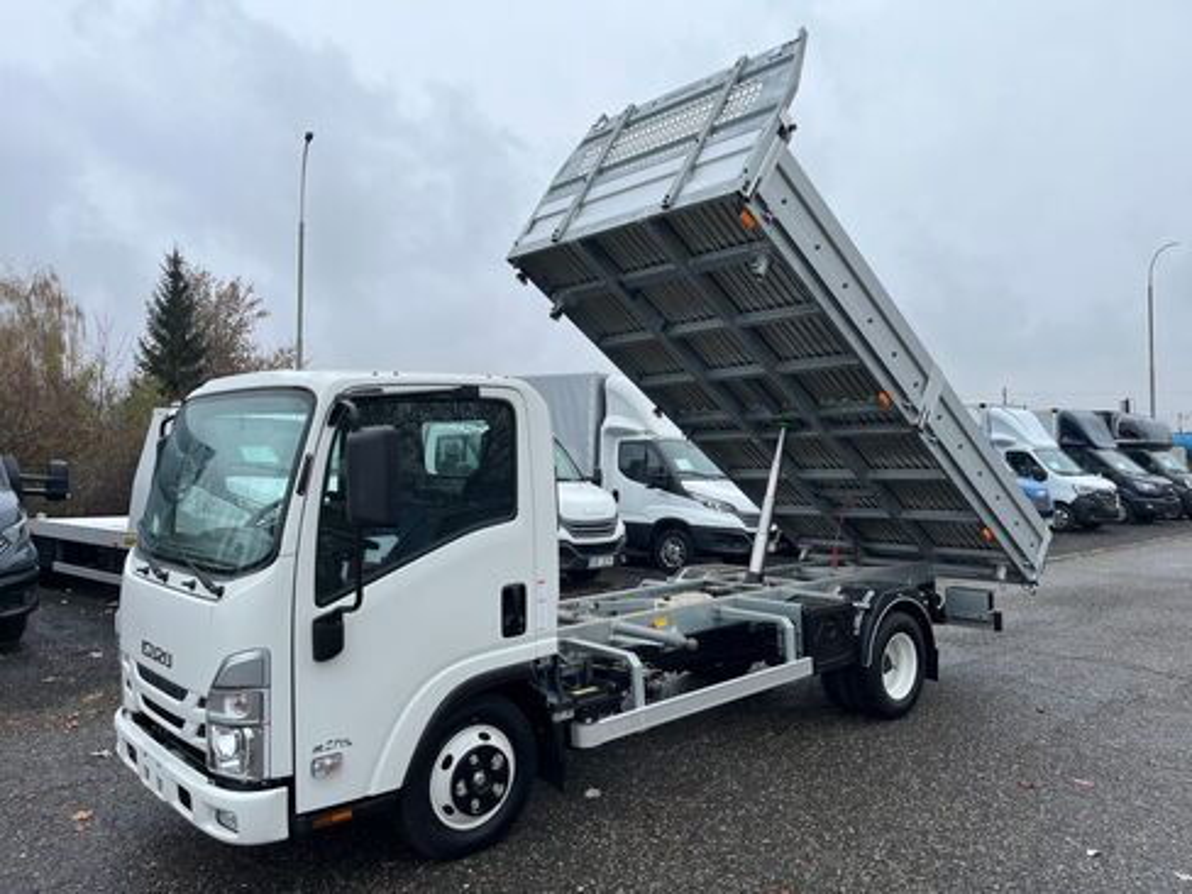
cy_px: 447
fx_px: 895
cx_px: 596
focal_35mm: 26
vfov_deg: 53.1
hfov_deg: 67.3
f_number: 1.6
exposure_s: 1/878
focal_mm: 5.1
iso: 50
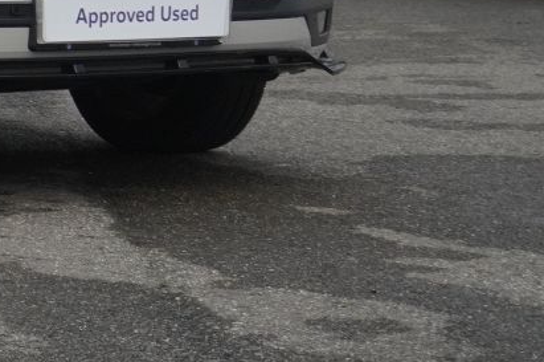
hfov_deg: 10.6
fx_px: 2731
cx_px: -483
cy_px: -289
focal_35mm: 181
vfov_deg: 7.4
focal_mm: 31
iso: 800
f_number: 4.5
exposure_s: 1/200
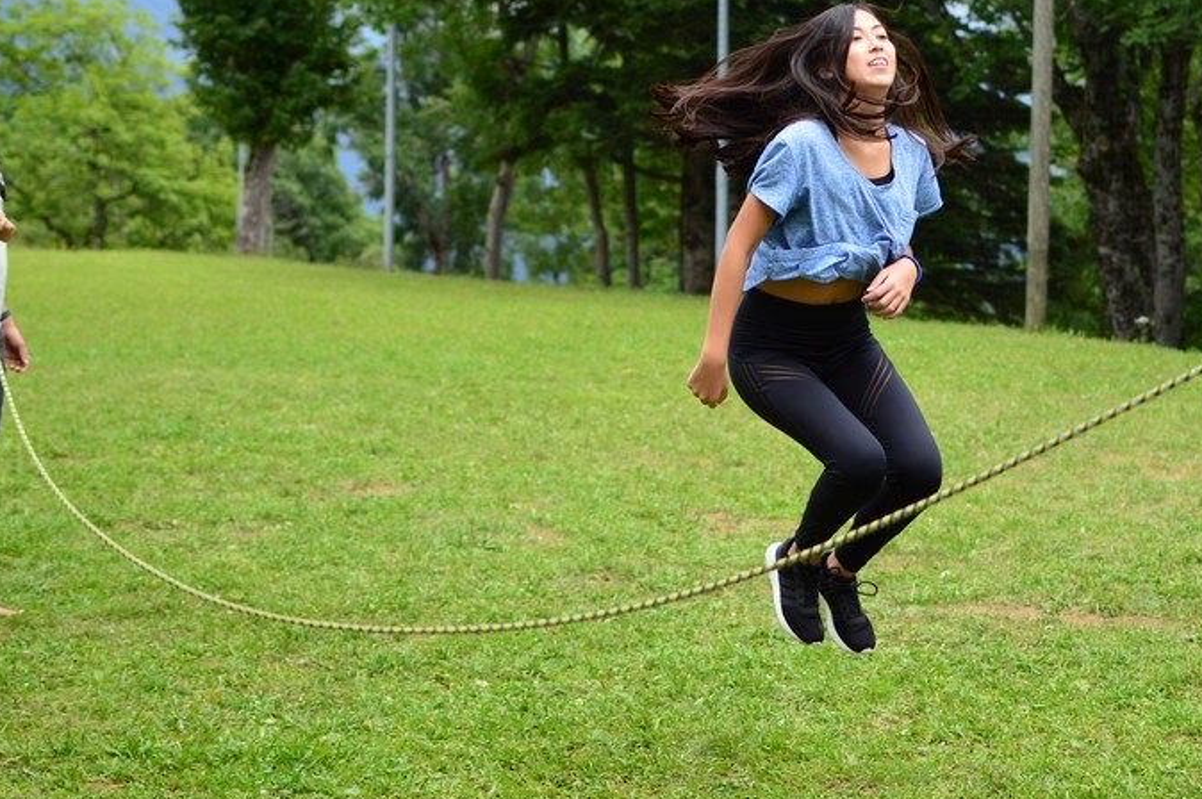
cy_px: 317
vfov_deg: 17.1
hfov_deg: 25.3
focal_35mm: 80
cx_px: 851
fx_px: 2660
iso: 200
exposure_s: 1/1250
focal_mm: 35
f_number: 2.2
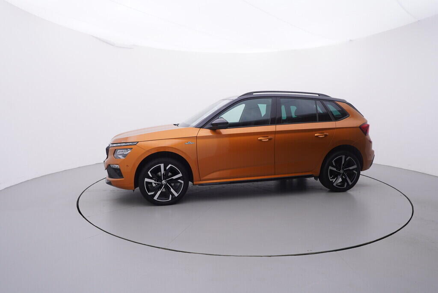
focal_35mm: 22
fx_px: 274
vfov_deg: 56.2
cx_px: 219
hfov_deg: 77.3
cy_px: 146
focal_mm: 15
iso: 200
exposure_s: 1/80
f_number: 5
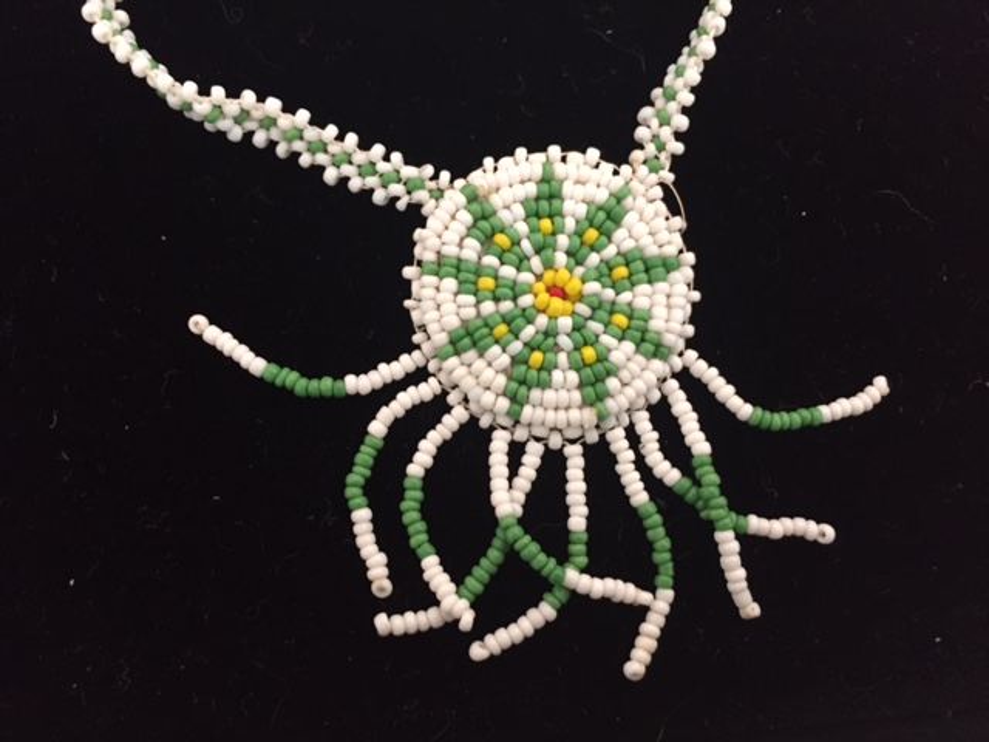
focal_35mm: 29
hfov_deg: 61.7
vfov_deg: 48.2
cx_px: 494
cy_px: 371
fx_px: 829
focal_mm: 4.15
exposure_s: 1/33
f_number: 2.2
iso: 320
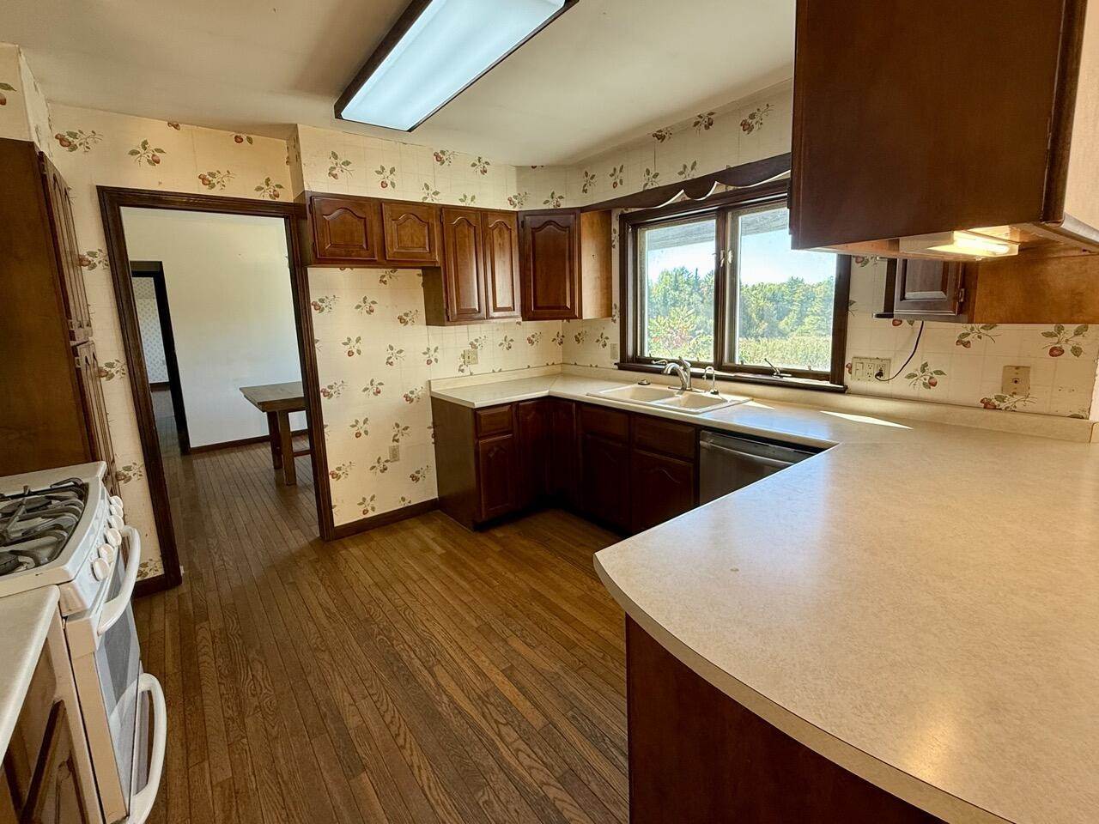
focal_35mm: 14
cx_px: 550
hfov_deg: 102.1
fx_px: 444
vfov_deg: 85.7
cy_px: 412
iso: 125
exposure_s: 1/120
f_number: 2.2
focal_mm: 2.22
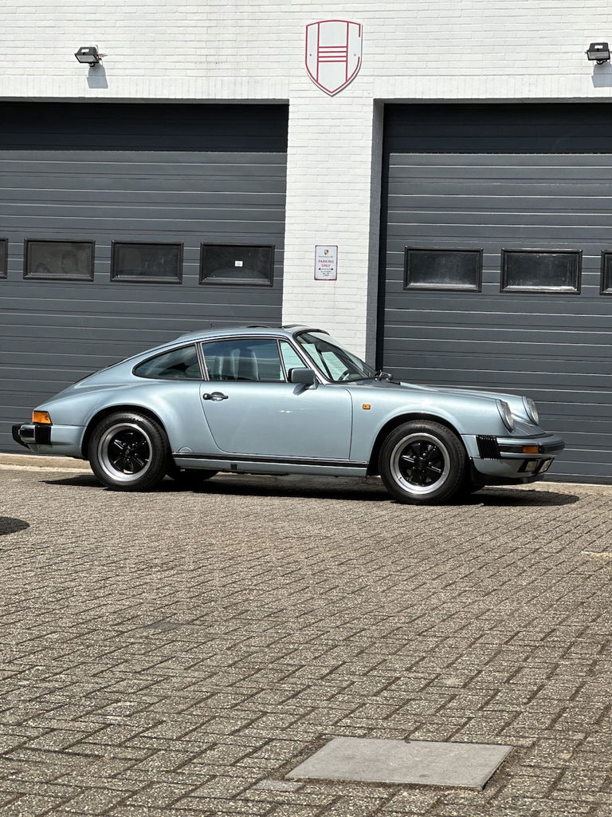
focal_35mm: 77
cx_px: 306
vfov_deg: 25.3
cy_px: 408
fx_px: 1815
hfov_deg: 19.1
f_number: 2.8
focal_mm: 9
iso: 32
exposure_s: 1/1179
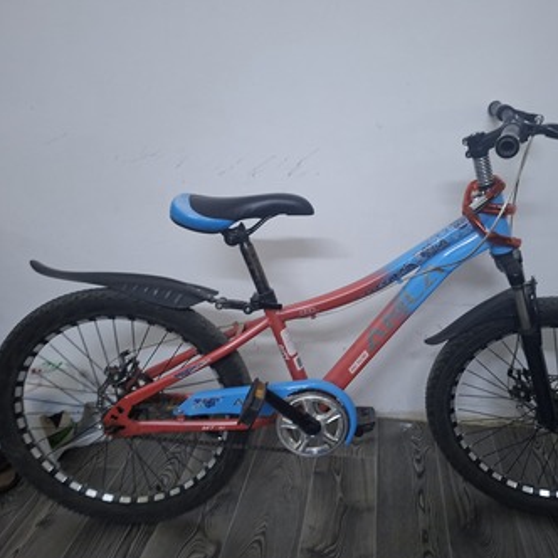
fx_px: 511
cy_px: 280
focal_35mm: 28
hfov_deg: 56.5
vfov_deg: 57.3
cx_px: 354
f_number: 1.8
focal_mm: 5.54
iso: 640
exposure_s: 1/24
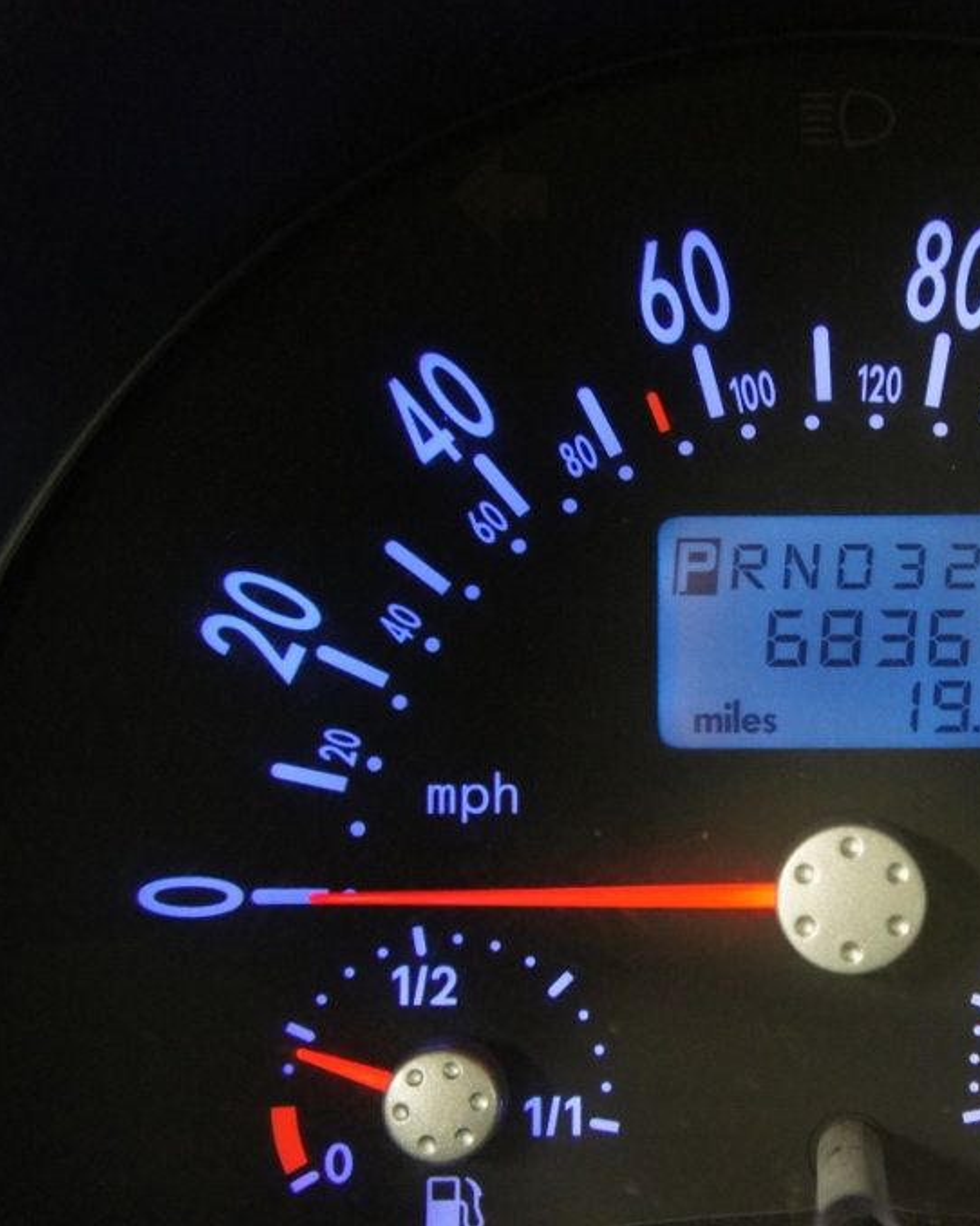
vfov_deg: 27.9
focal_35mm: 68
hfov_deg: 22.1
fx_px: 2466
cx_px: 832
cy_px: 612
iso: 1600
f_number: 4.5
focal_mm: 32
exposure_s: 1/10
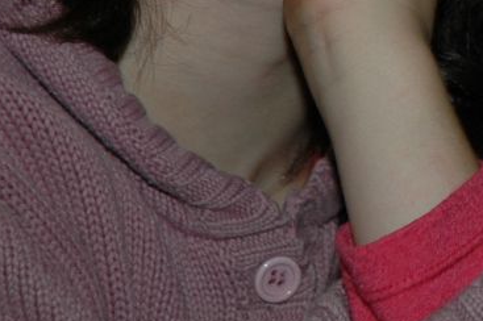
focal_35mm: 430
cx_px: 641
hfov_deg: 4.8
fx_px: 5764
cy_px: -172
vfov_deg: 3.2
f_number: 4.5
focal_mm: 70
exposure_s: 1/60
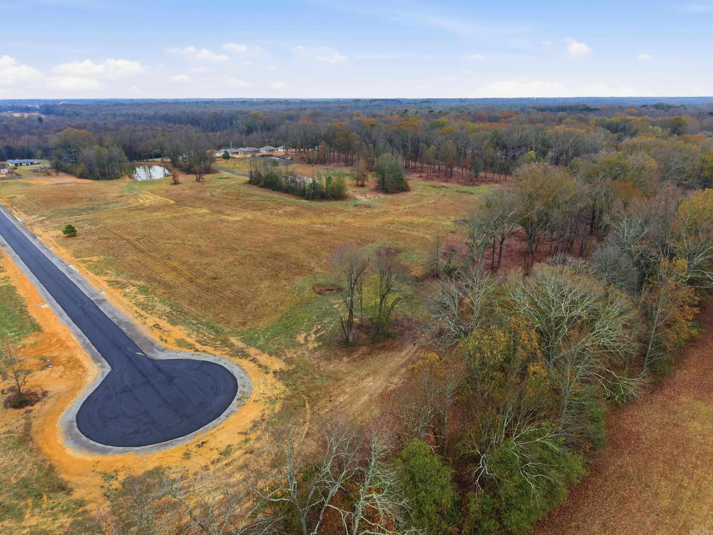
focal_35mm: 24
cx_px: 356
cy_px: 268
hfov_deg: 71.6
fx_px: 494
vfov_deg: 56.8
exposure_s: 1/1500
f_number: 1.8
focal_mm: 8.7
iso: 220
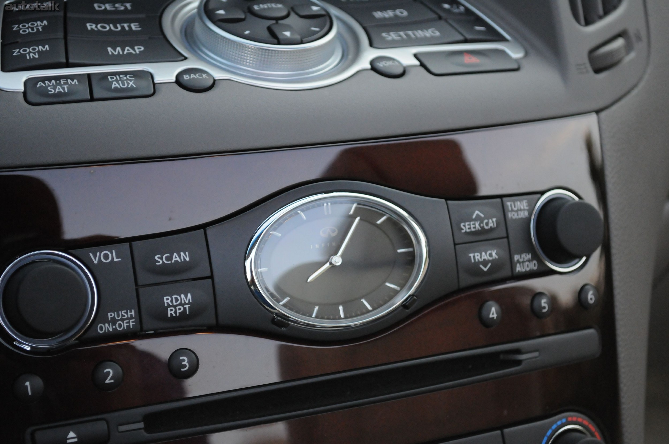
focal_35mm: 68
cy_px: 222
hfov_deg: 29.9
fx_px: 1253
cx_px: 334
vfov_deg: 20.1
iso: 2000
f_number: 5.3
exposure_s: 1/500
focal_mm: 45
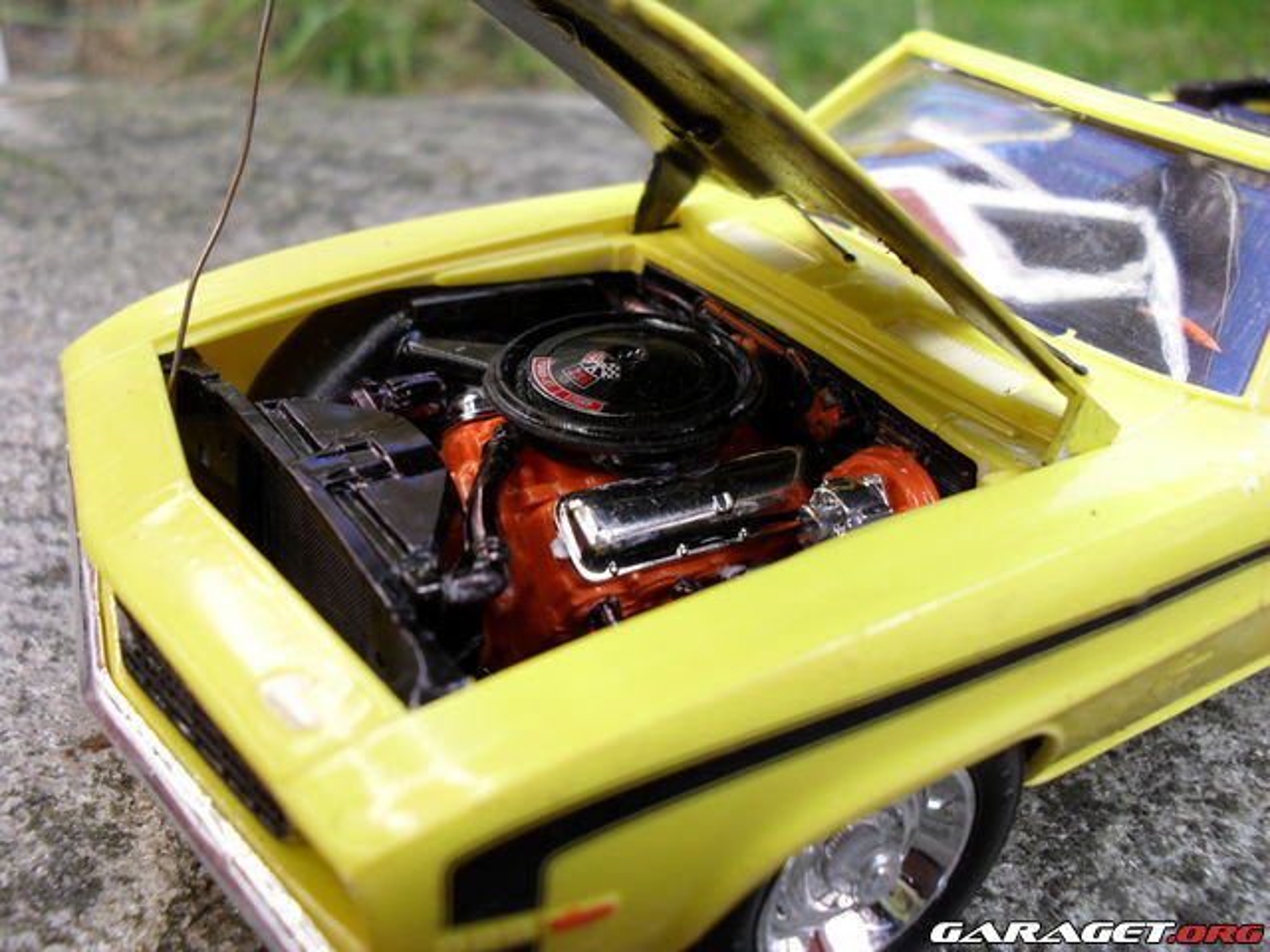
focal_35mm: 35
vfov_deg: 40.7
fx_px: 1284
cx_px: 635
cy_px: 476
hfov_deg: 52.6
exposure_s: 1/125
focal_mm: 6.3
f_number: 3.2
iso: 100
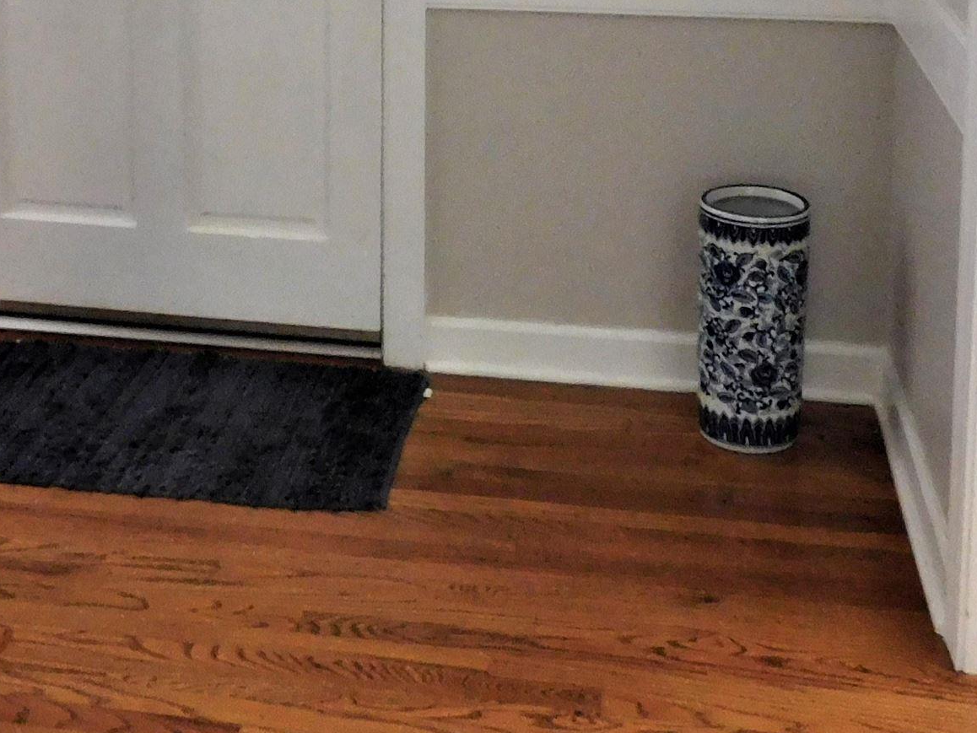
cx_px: 312
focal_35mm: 61
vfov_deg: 22.1
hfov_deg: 31.4
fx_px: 1722
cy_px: -164
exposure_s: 1/25
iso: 400
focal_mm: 4
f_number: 3
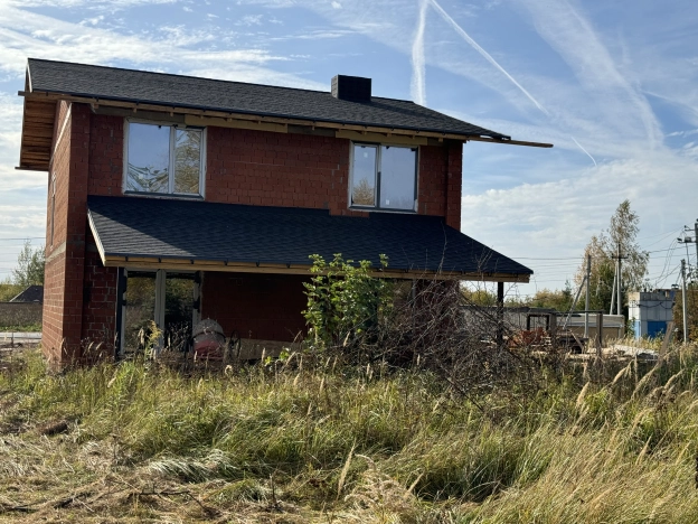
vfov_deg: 30.3
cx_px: 349
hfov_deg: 39.7
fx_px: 968
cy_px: 262
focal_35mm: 48
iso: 64
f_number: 1.78
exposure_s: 1/4310
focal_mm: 6.76
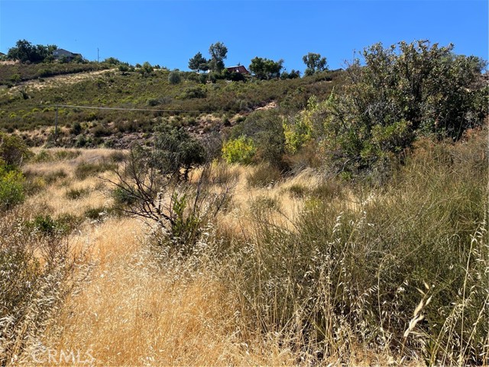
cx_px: 244
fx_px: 367
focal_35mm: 26
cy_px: 184
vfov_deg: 53.1
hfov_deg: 67.3
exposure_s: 1/2632
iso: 50
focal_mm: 5.1
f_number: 1.6
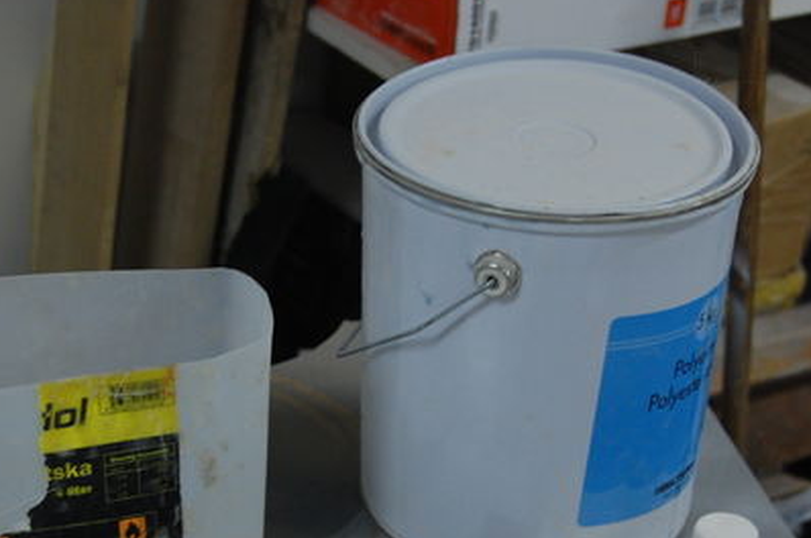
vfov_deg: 16.5
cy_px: 404
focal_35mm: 82
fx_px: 1844
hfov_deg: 24.8
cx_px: 359
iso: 800
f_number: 4.5
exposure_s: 1/20
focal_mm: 34
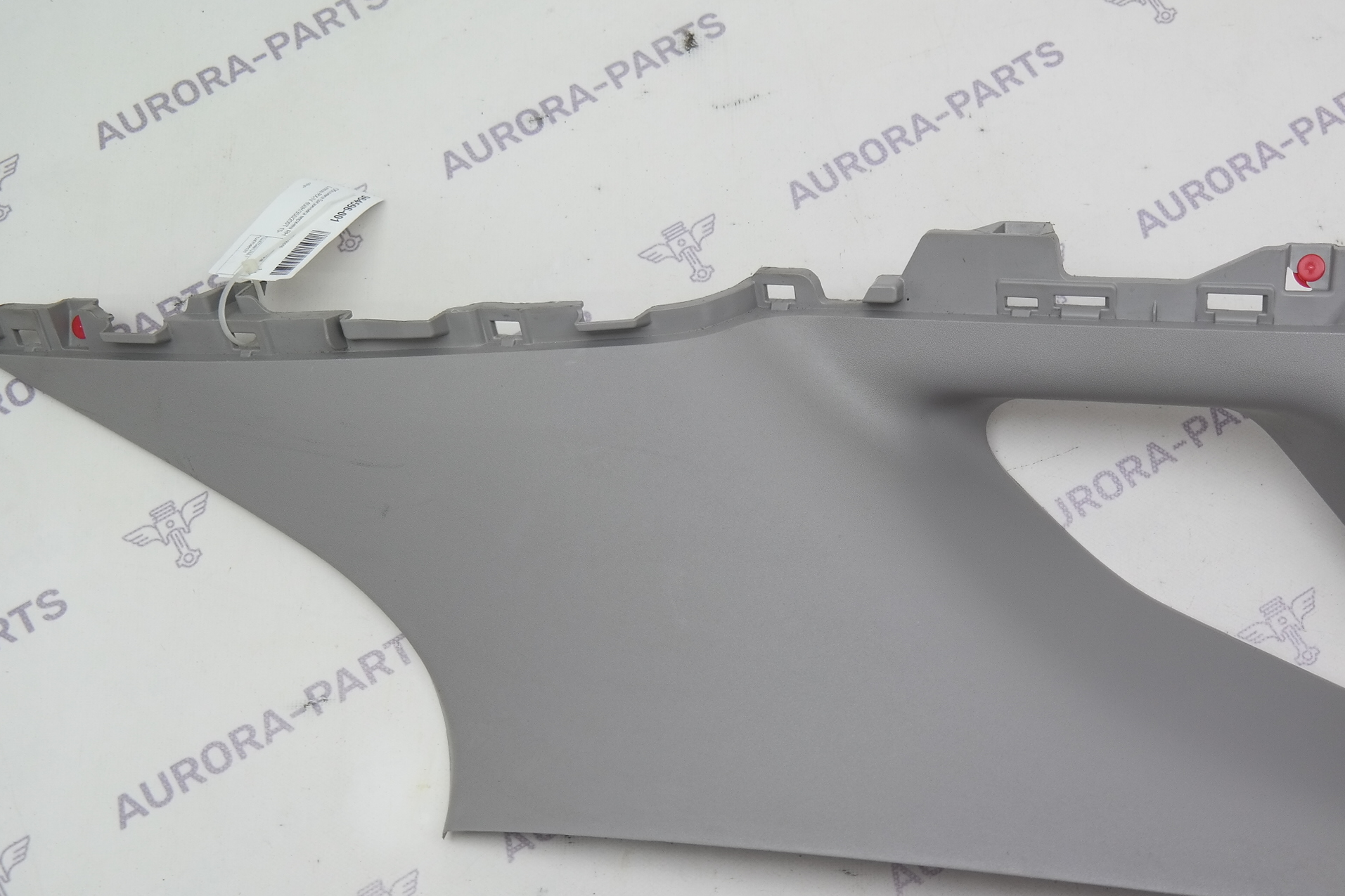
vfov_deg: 31.7
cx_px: 947
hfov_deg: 45.3
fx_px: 1569
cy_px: 566
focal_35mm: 42
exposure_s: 1/80
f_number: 3.5
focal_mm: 18
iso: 100
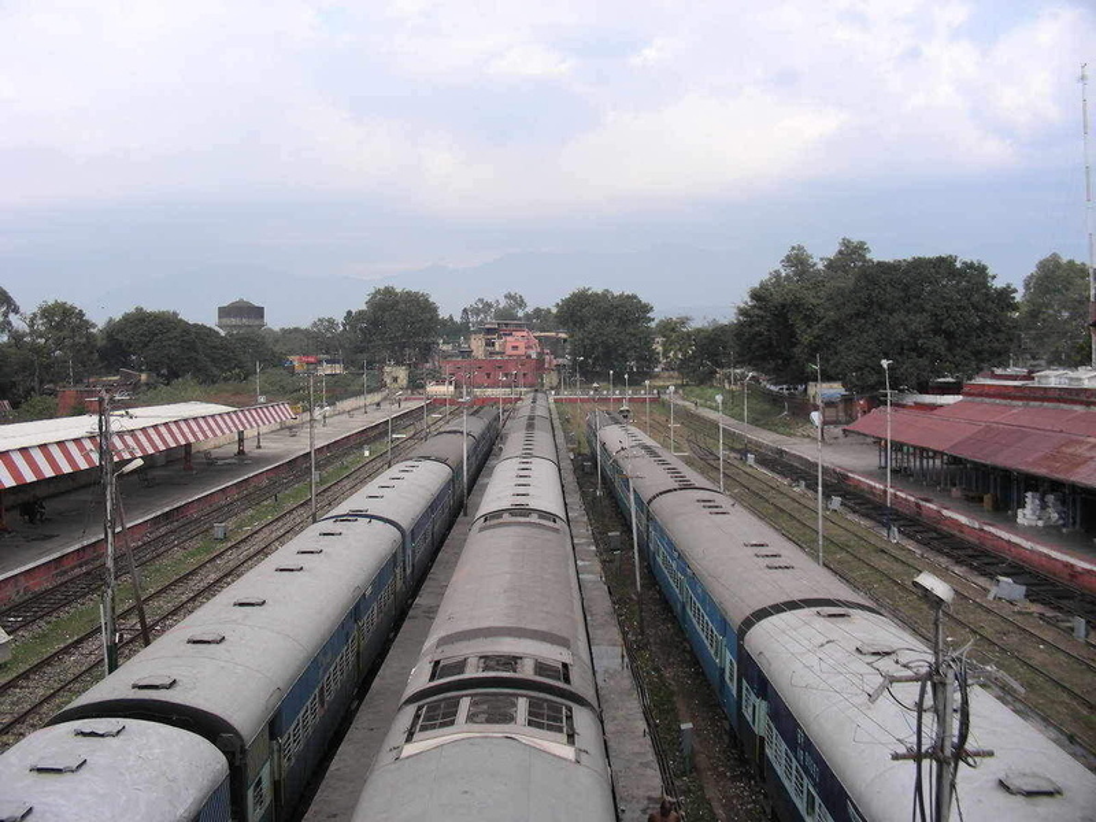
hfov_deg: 49.0
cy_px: 411
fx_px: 1203
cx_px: 548
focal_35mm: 38
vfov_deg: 37.7
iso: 50
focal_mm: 6.3
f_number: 4
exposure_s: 1/328
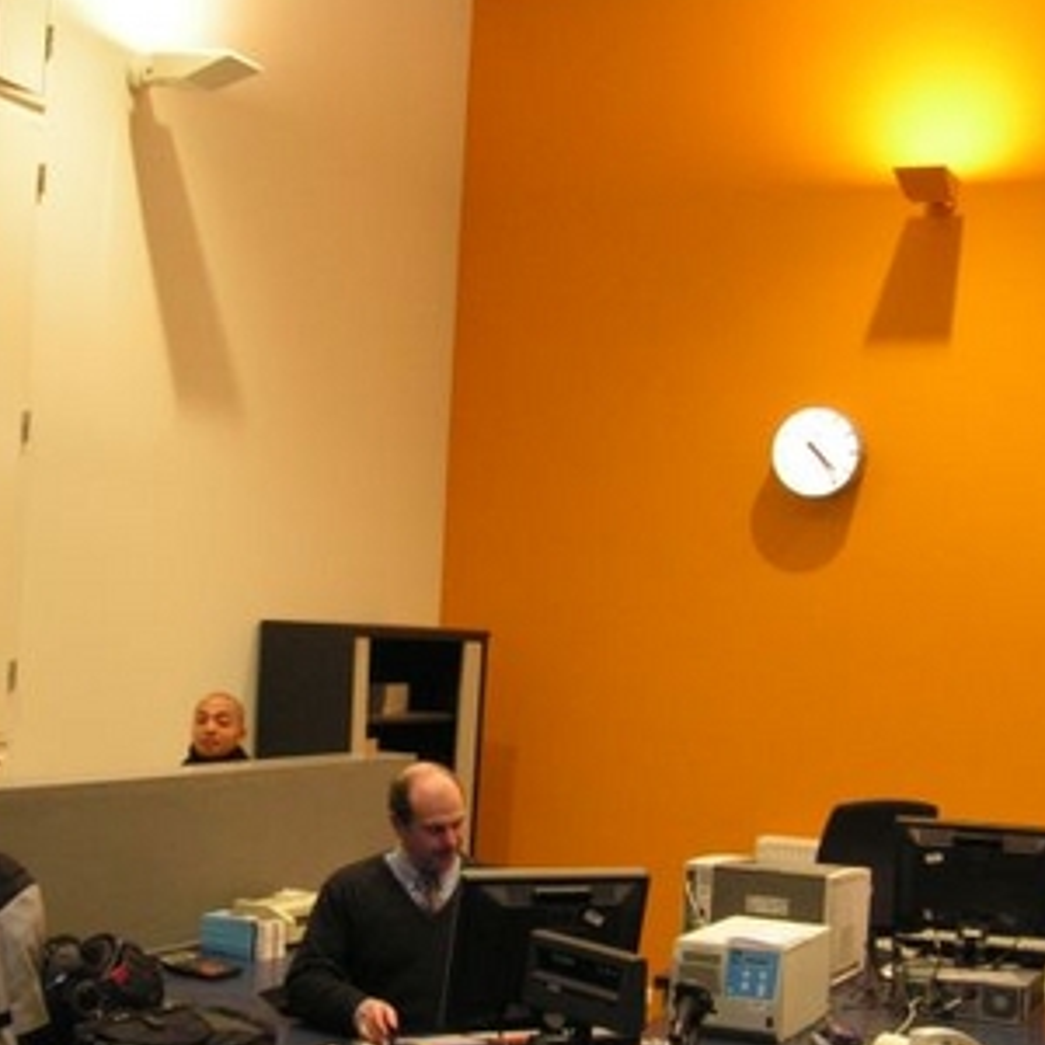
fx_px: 1913
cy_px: 629
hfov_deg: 30.5
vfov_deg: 30.5
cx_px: 467
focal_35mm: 56
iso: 160
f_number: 2.8
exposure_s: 1/50
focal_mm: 6.3
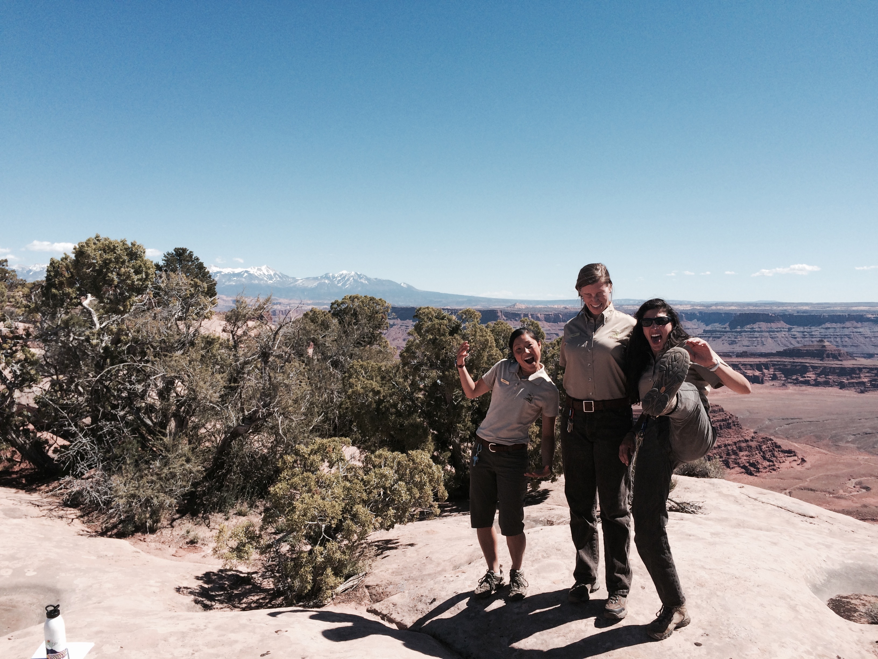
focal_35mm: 29
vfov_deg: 48.2
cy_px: 330
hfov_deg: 61.7
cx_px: 439
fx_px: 736
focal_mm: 4.15
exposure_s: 1/2415
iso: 32
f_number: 2.2
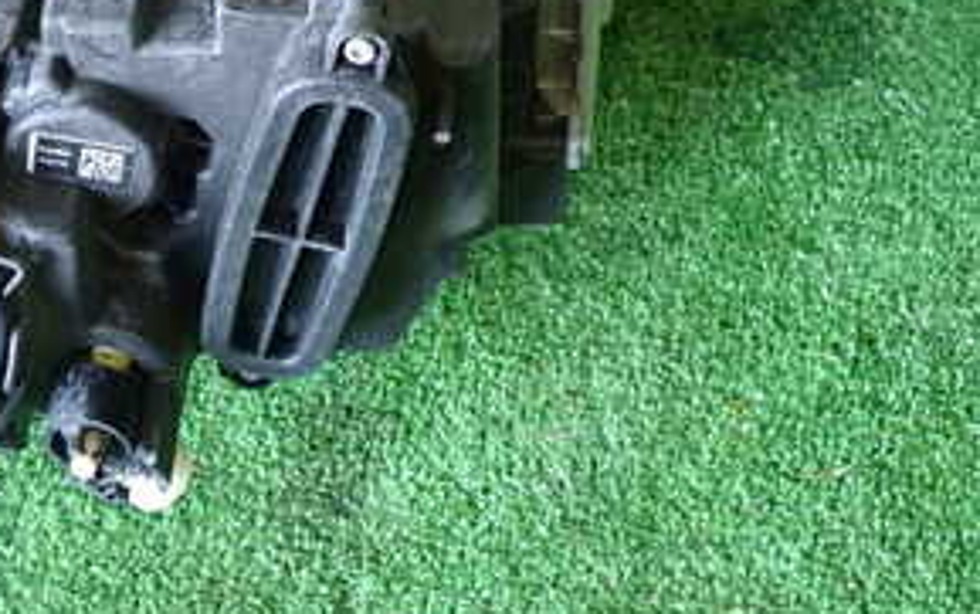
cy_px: 119
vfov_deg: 19.5
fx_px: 1764
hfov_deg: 29.4
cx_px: 47
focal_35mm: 66
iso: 250
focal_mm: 5.4
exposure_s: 1/30
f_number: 2.3
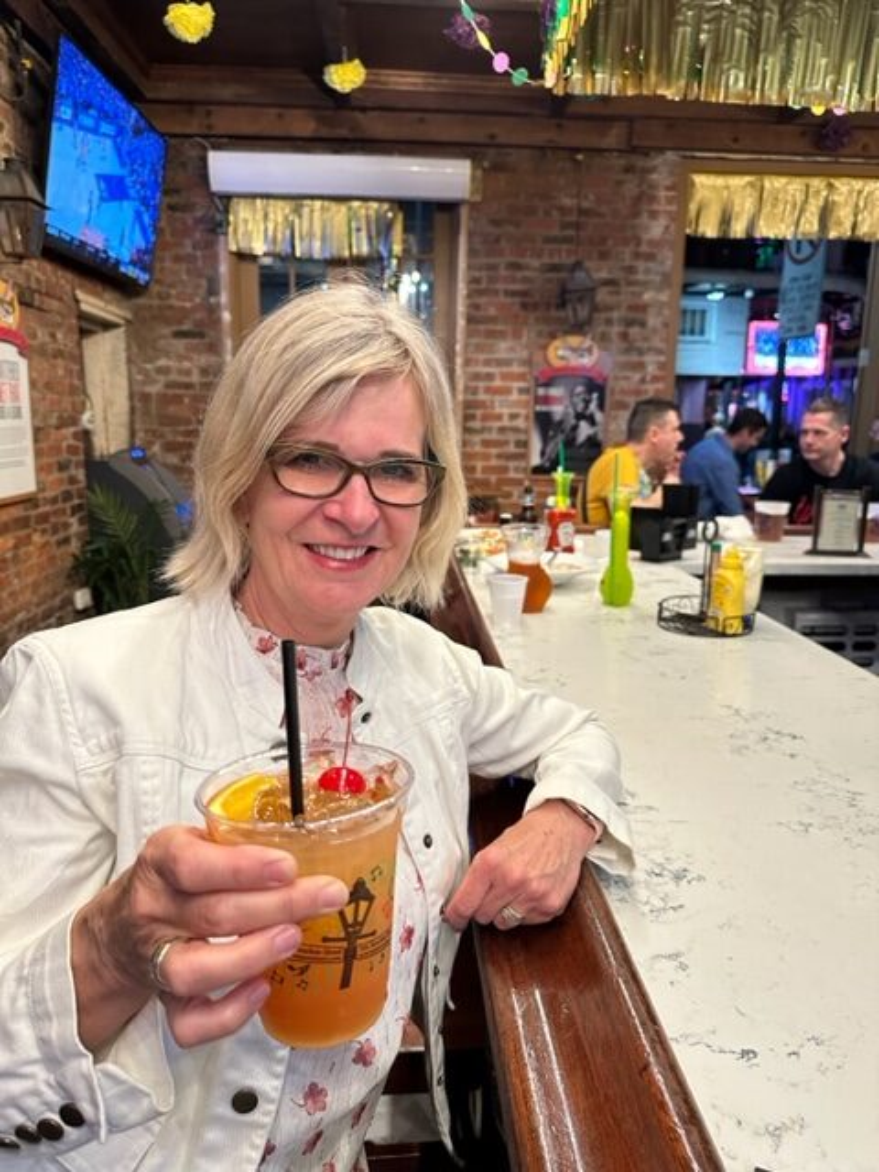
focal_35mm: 24
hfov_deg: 56.8
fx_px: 813
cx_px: 440
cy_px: 586
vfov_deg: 71.6
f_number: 1.78
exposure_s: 1/60
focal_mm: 6.86
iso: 320
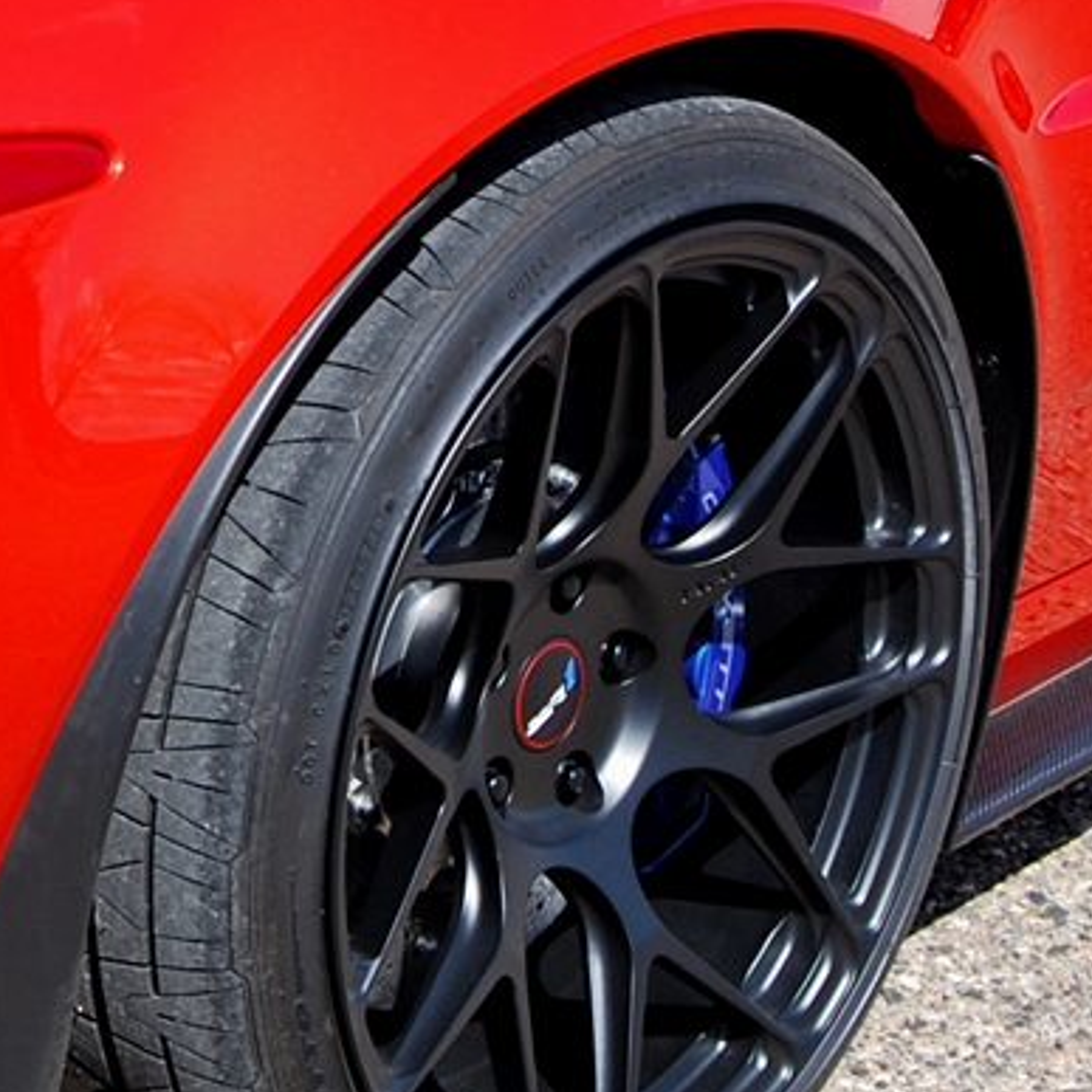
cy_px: -58
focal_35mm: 152
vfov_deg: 11.4
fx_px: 5425
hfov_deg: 11.4
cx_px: 76
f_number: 7.1
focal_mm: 24
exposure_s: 1/200
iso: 100
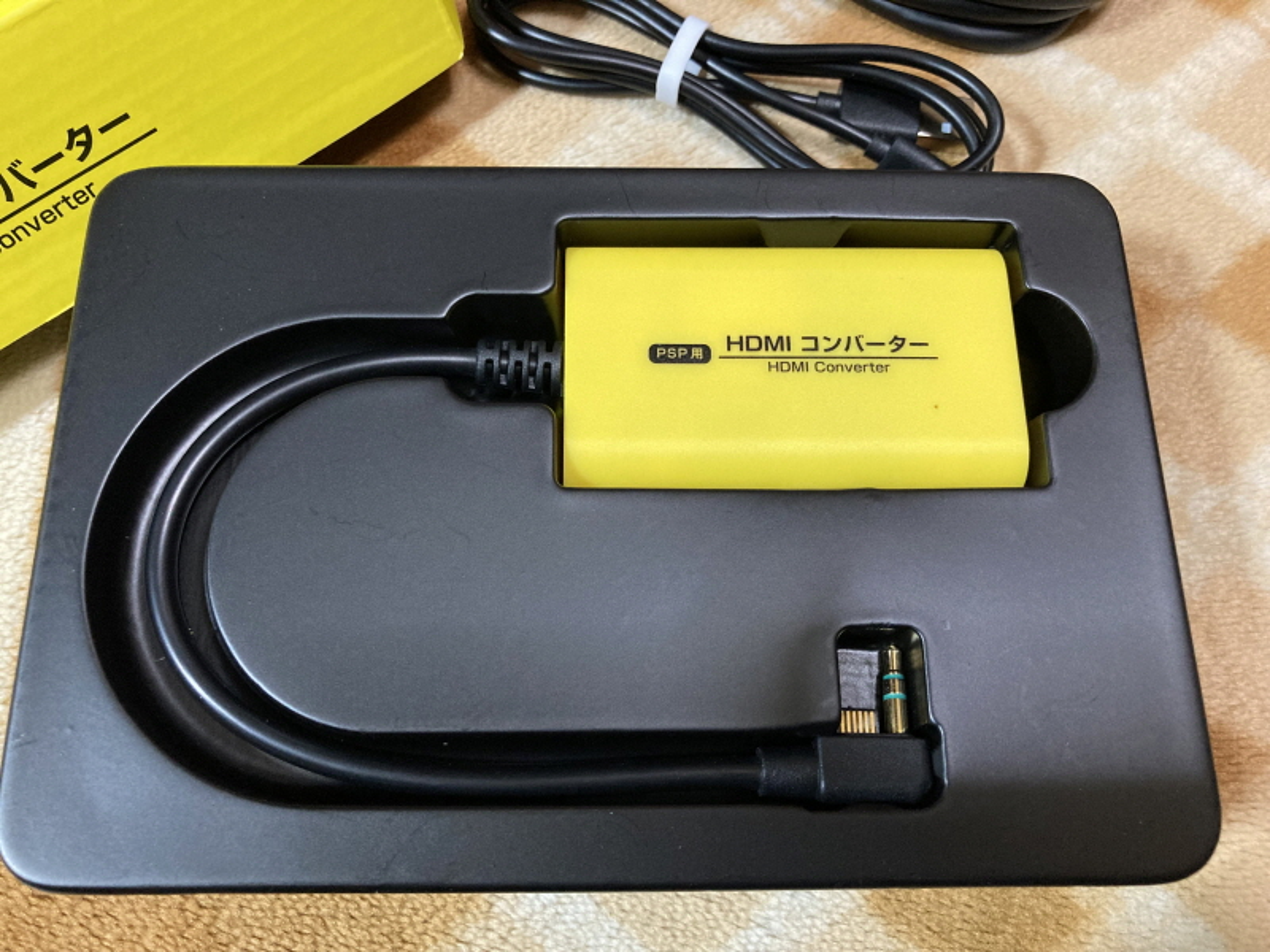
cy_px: 476
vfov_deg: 49.7
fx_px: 1027
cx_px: 635
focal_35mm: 28
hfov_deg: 63.4
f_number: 1.8
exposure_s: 1/43
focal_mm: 3.99
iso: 320
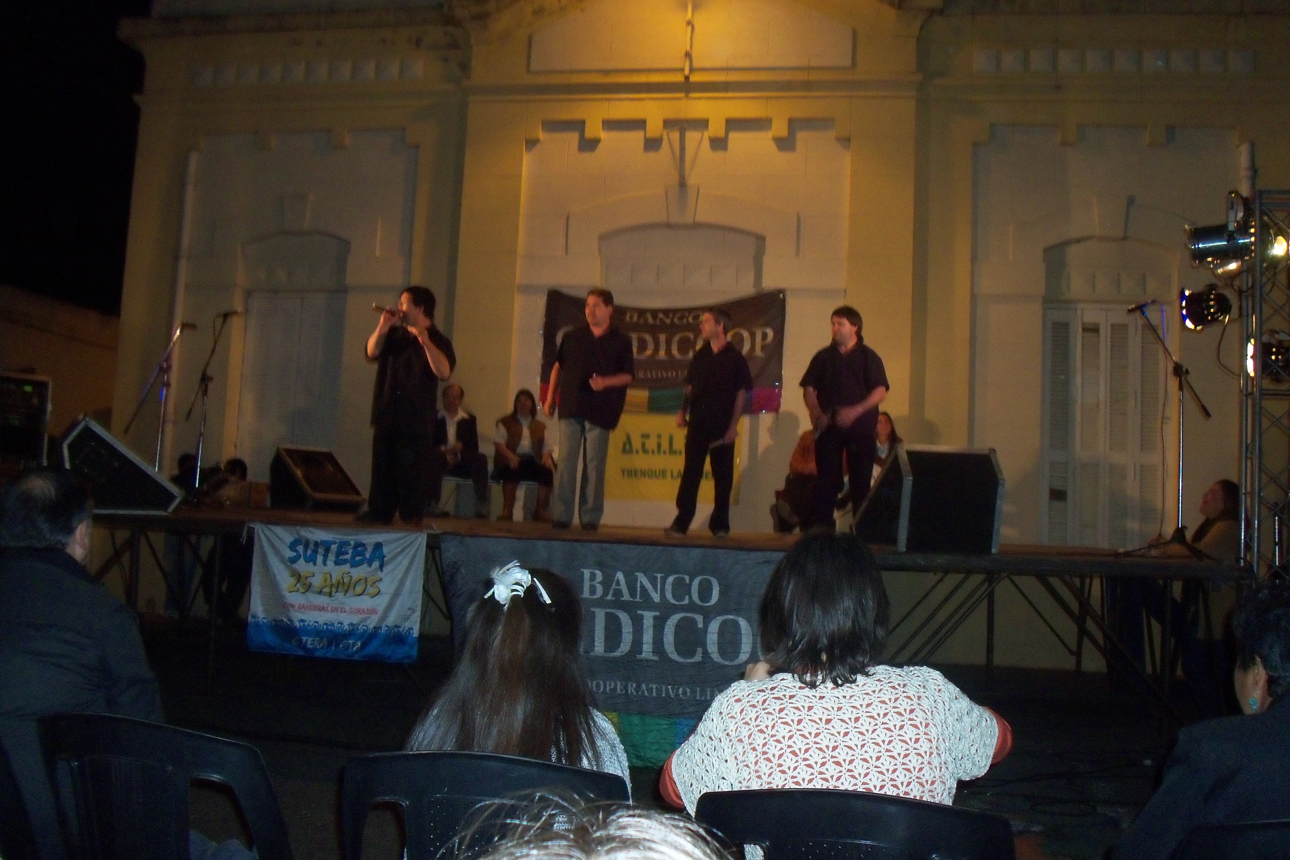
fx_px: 1290
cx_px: 643
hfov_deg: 53.1
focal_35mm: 36
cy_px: 414
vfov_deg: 36.9
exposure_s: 1/30
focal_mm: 5.7
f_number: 2.9
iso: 250
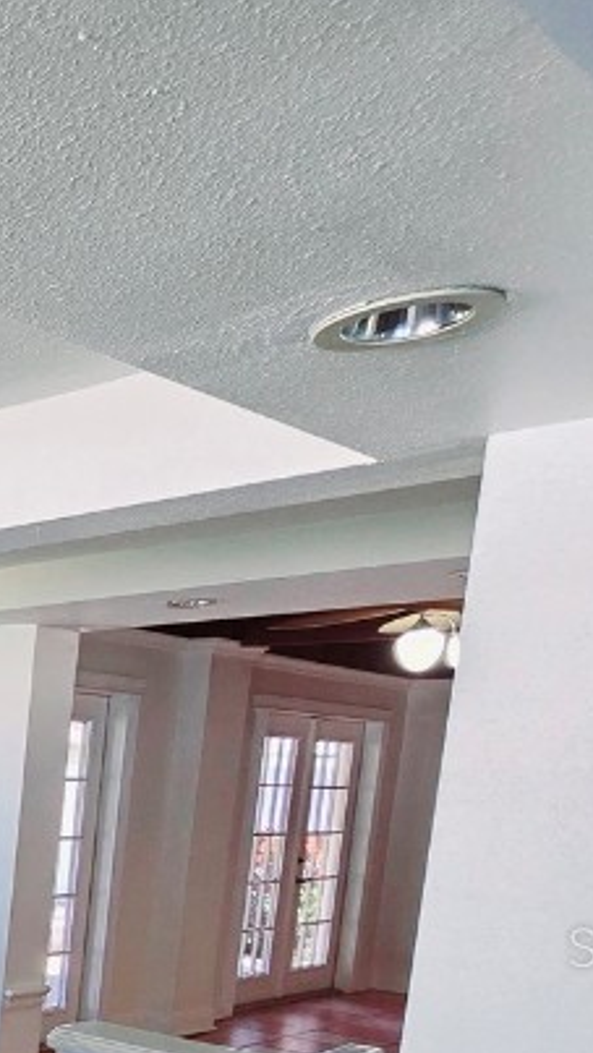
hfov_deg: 20.5
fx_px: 1005
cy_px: 946
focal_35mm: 36
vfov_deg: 49.3
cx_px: -522
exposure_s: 1/120
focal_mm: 2.2
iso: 100
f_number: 2.2
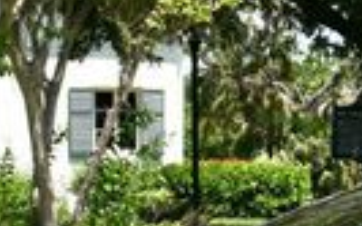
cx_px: 732
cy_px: 294
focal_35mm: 226
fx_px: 2229
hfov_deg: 8.8
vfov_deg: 5.8
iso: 160
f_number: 8
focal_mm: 23
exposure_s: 1/250
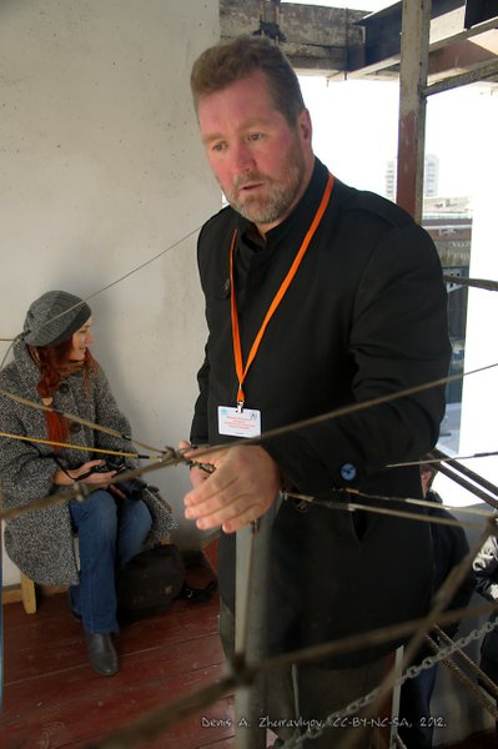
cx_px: 249
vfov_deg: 53.2
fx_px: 748
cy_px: 374
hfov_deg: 36.8
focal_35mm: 36
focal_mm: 24
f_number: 5.6
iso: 200
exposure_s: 1/160
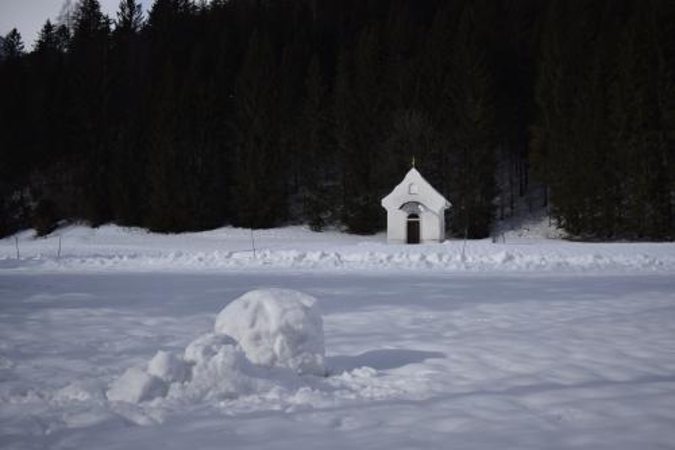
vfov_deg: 28.1
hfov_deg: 41.1
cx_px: 338
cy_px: 225
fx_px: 900
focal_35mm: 48
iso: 100
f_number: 4.5
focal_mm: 32
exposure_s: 1/2500
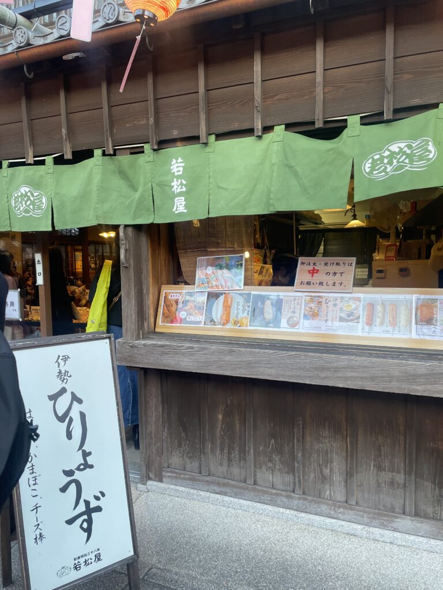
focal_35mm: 26
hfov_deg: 53.1
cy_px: 295
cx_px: 222
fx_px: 444
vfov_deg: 67.3
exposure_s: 1/121
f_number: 1.6
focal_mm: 4.2
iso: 50
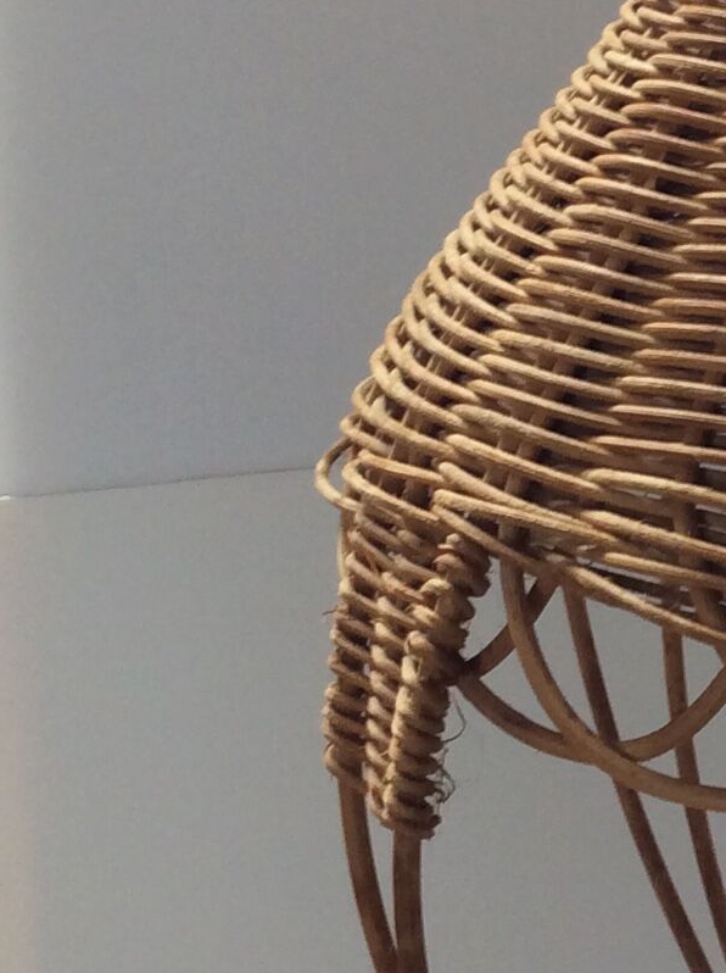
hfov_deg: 13.7
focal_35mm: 104
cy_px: 269
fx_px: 2916
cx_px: 932
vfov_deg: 18.8
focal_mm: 3.3
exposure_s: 1/25
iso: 50
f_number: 2.4
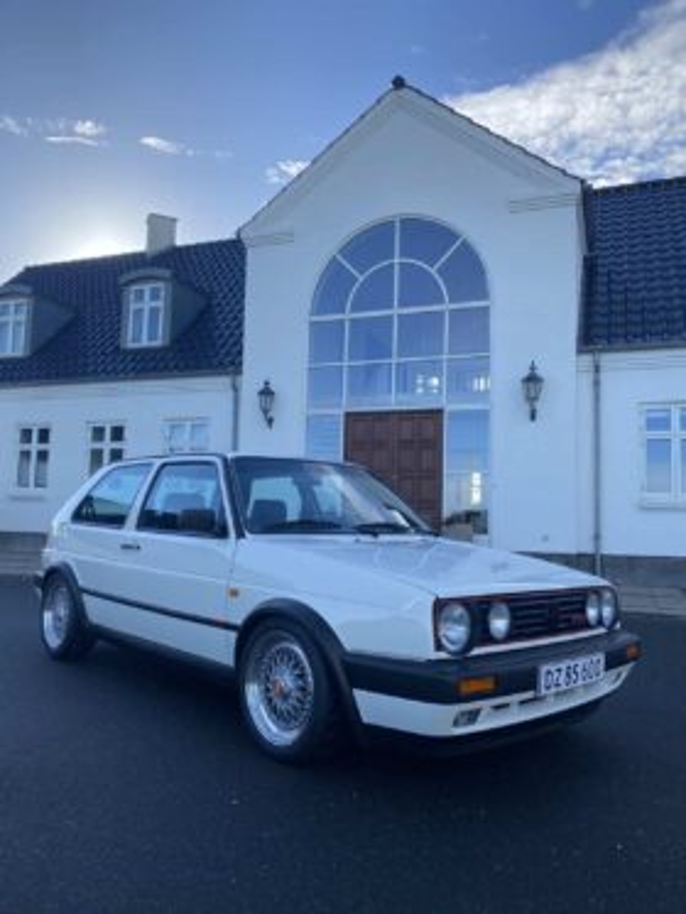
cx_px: 343
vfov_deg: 67.3
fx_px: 687
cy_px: 457
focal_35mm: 26
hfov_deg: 53.1
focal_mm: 4.25
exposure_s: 1/1543
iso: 32
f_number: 1.8
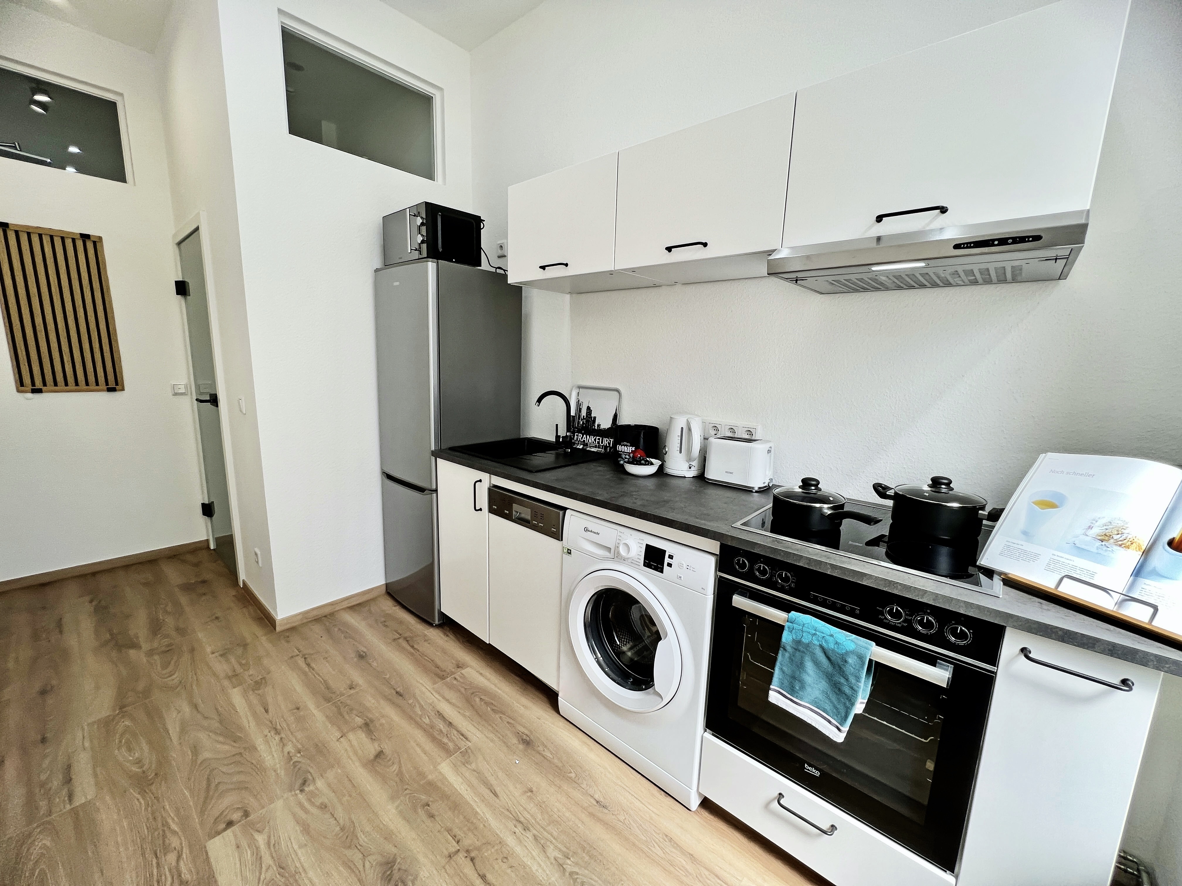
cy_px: 443
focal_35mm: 13
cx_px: 591
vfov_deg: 89.9
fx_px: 444
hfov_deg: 106.2
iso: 40
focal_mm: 1.57
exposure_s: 1/99
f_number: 1.8
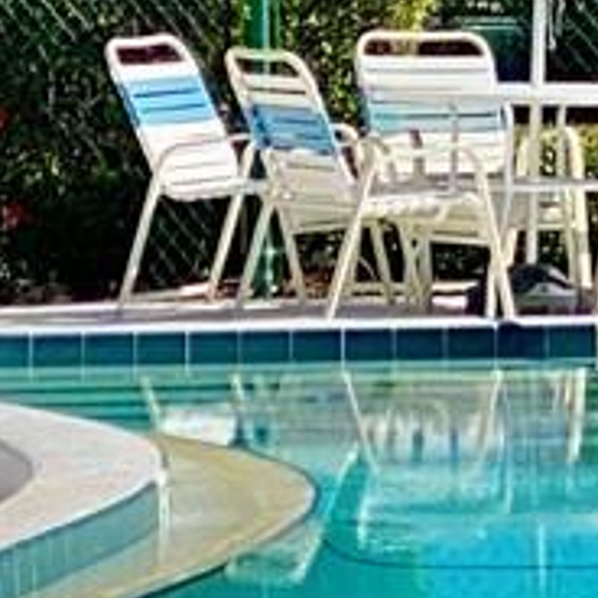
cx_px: 1294
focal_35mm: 400
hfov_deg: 4.3
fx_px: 7818
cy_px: 20
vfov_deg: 4.4
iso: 25
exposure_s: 1/3984
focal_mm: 6
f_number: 2
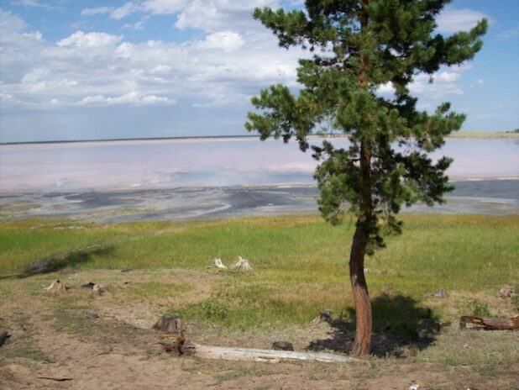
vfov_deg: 39.7
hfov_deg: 51.3
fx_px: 540
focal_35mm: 36
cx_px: 260
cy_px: 195
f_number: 4.8
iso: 80
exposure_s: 1/759
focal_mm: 6
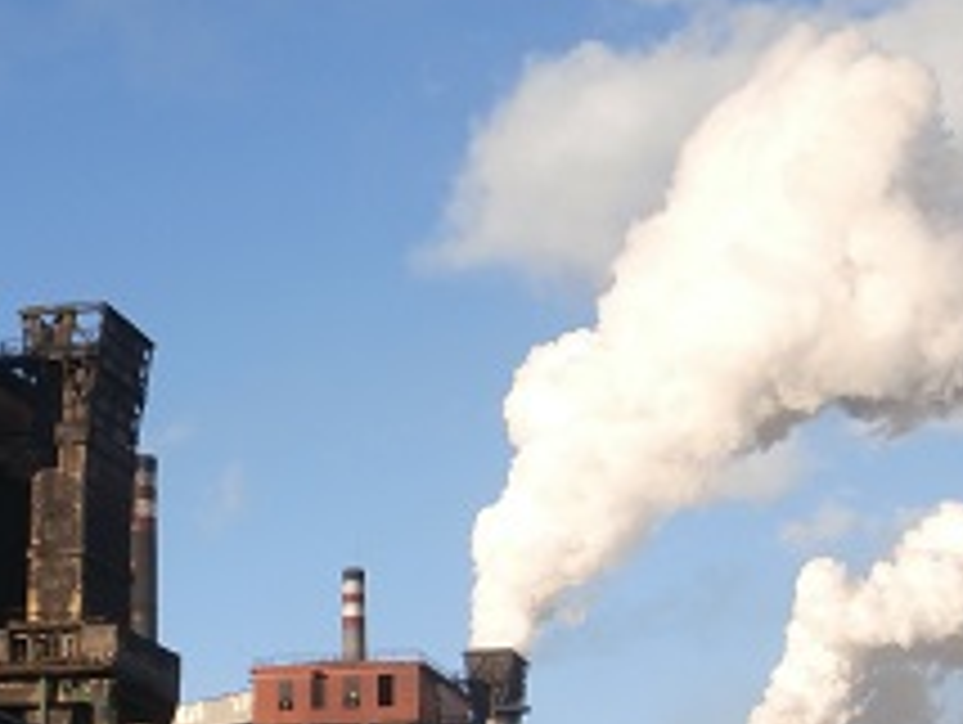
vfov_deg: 16.3
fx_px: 2507
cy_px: 612
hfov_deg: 21.7
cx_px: 374
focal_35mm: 90
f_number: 4.2
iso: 100
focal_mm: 8.29
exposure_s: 1/400
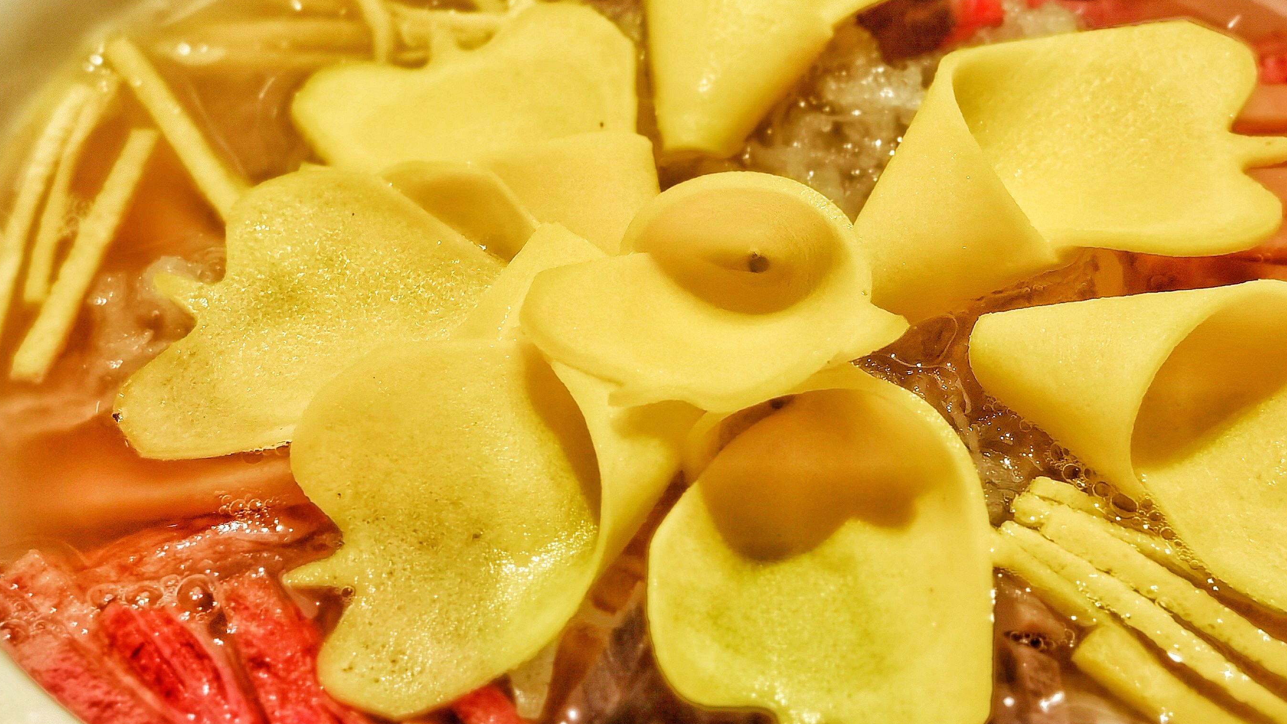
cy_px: 310
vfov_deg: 13.6
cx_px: 716
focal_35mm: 89
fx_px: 3037
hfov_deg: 23.9
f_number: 4
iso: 64
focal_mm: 6.71
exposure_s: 1/100
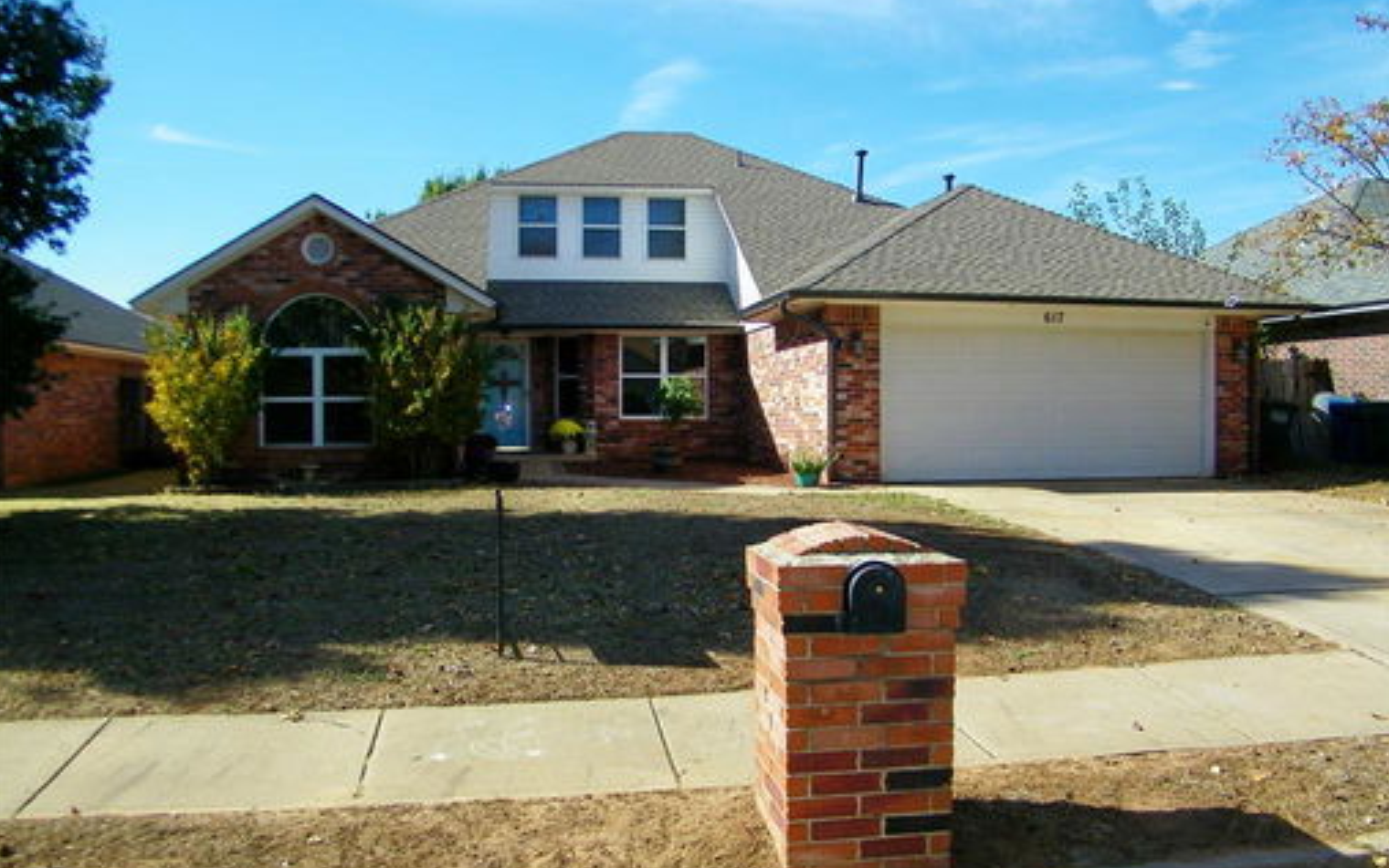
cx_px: 693
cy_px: 446
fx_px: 1136
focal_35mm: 30
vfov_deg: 41.8
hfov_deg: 62.9
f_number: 7
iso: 80
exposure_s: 1/160
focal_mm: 5
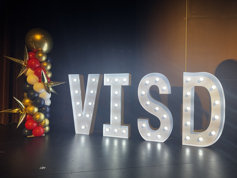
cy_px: 89
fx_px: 164
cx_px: 118
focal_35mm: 24
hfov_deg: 71.6
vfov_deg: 56.8
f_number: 1.78
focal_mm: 6.76
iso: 64
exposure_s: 1/120
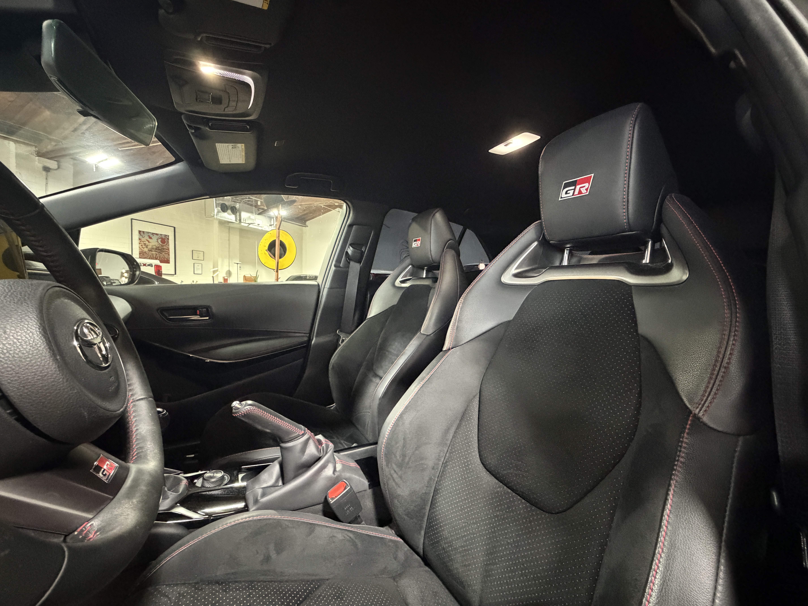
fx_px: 327
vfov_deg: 85.7
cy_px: 303
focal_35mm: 14
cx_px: 404
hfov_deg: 102.1
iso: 1600
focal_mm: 2.22
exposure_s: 1/40
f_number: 2.2
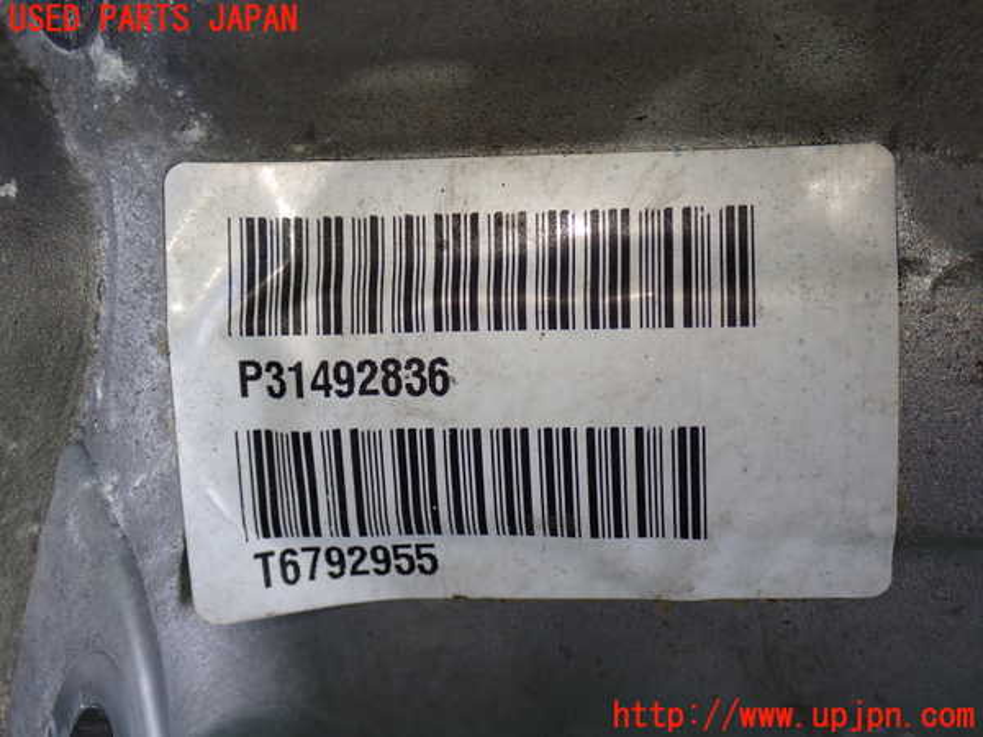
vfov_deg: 27.0
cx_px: 492
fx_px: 1533
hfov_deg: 35.5
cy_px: 368
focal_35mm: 54
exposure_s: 1/100
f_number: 3.3
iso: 200
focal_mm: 9.65
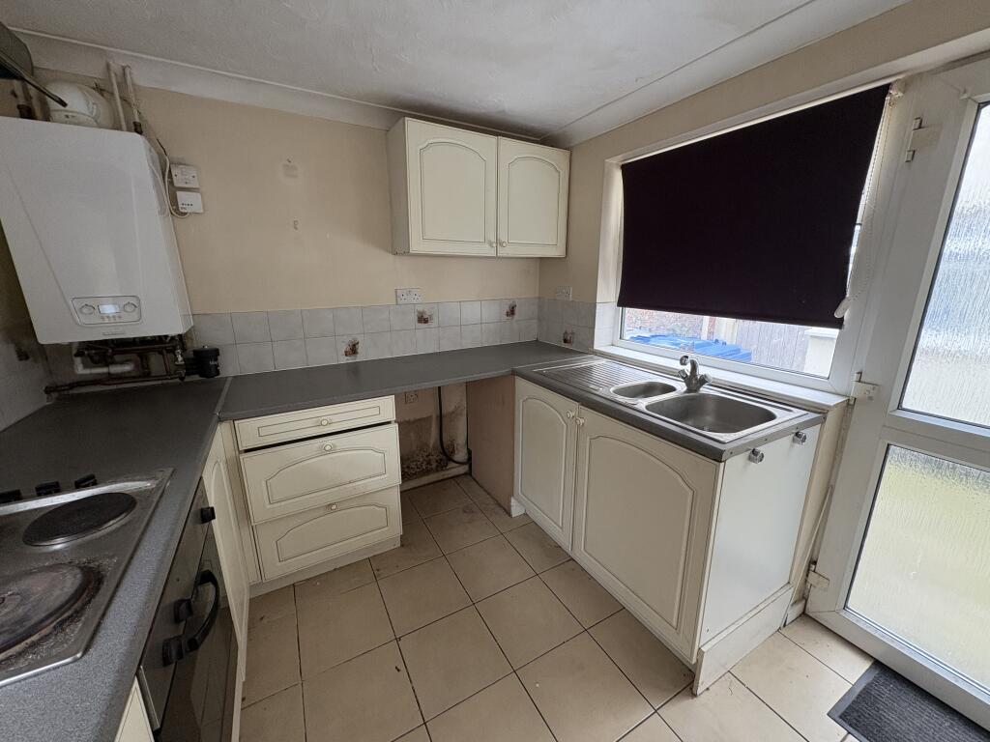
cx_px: 495
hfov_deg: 102.1
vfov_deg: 85.7
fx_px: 400
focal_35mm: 14
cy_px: 371
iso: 250
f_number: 2.2
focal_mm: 2.22
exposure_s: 1/98
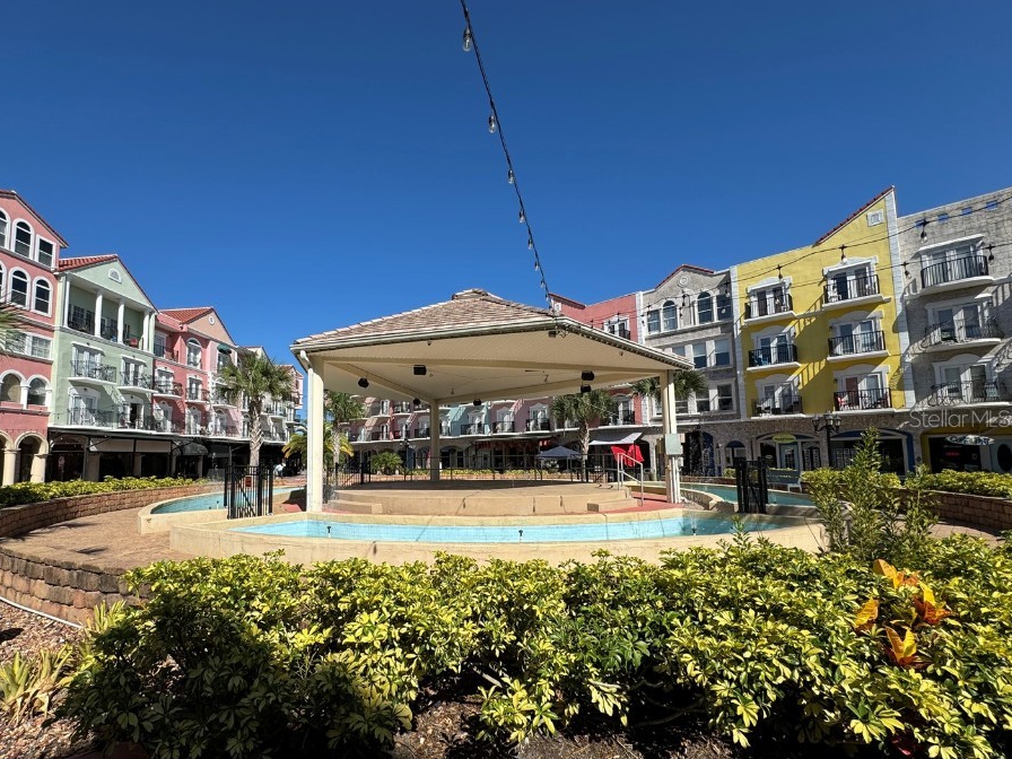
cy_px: 418
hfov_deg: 93.9
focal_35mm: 16
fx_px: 468
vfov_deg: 77.9
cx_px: 437
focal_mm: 2.22
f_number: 2.2
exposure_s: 1/3106
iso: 50
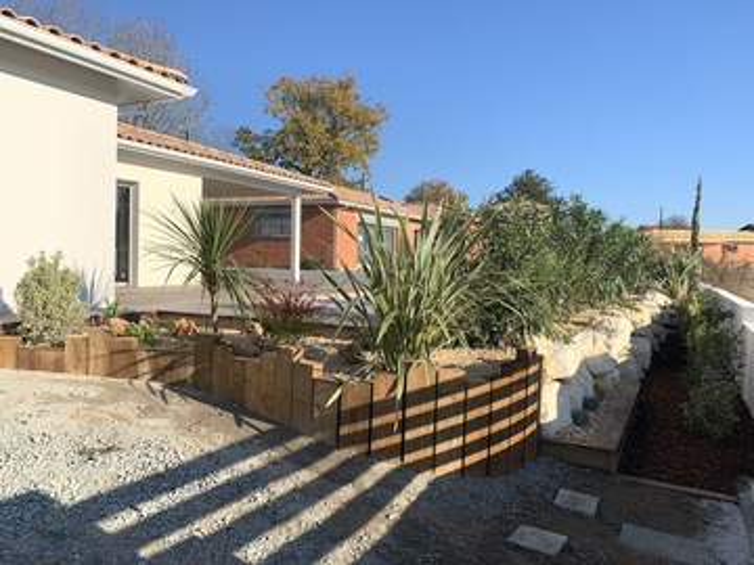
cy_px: 282
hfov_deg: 67.3
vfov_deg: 53.1
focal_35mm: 26
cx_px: 377
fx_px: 566
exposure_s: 1/1916
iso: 25
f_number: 1.8
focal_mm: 4.25
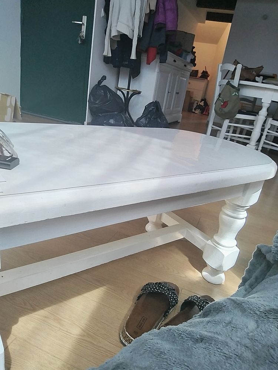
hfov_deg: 56.8
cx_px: 139
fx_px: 257
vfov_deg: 71.6
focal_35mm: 24
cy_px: 185
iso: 64
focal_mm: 3.26
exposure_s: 1/100
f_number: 2.4
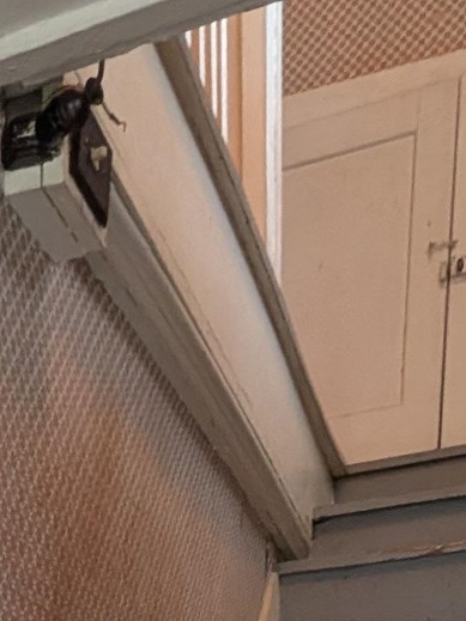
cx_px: -104
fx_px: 1275
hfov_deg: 19.4
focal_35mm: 71
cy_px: 1153
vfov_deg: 19.5
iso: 191
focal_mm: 2.22
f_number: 2.2
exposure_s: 1/30
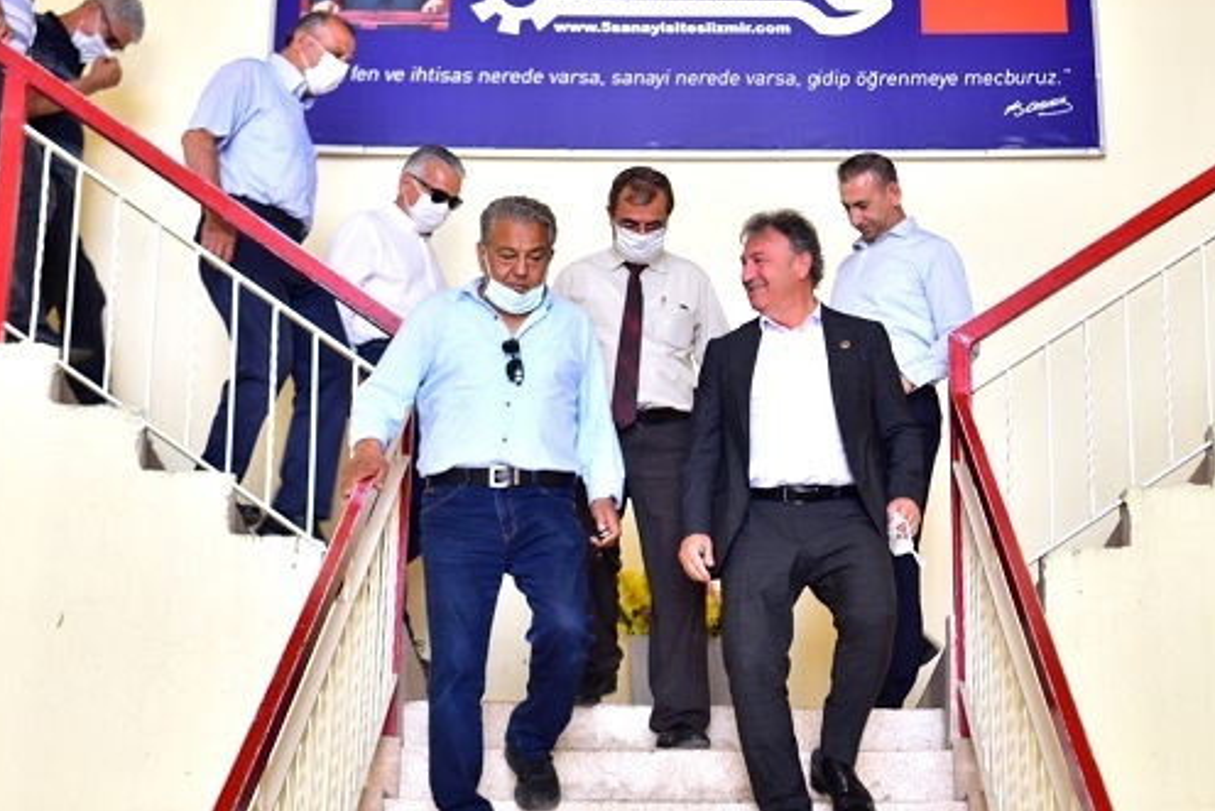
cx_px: 773
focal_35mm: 73
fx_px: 2464
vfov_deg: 18.7
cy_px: 349
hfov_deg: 27.6
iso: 500
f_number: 2.8
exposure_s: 1/80
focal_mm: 48
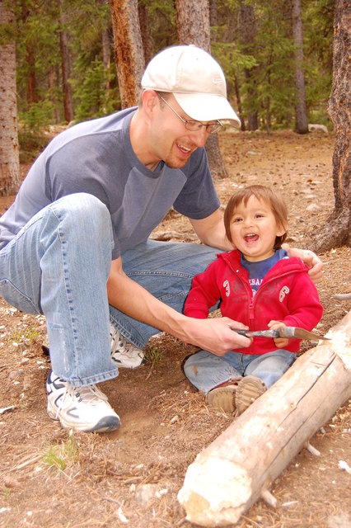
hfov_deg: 26.5
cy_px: 264
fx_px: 747
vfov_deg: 38.9
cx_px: 176
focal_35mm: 51
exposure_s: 1/160
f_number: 4.5
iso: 400
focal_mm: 34
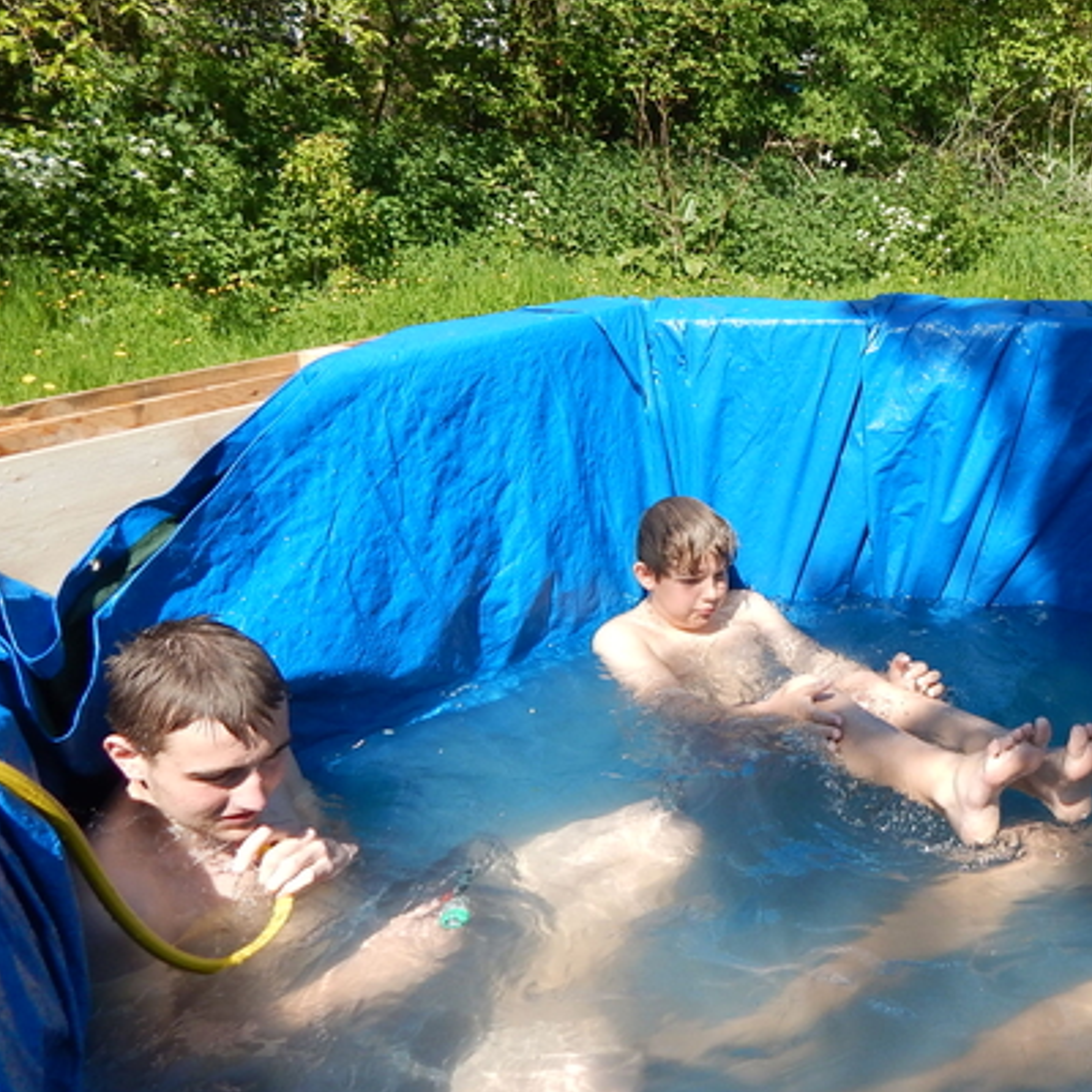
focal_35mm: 34
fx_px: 1213
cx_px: 906
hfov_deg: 45.5
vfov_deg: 48.4
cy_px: 586
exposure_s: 1/800
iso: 125
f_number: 3
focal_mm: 4
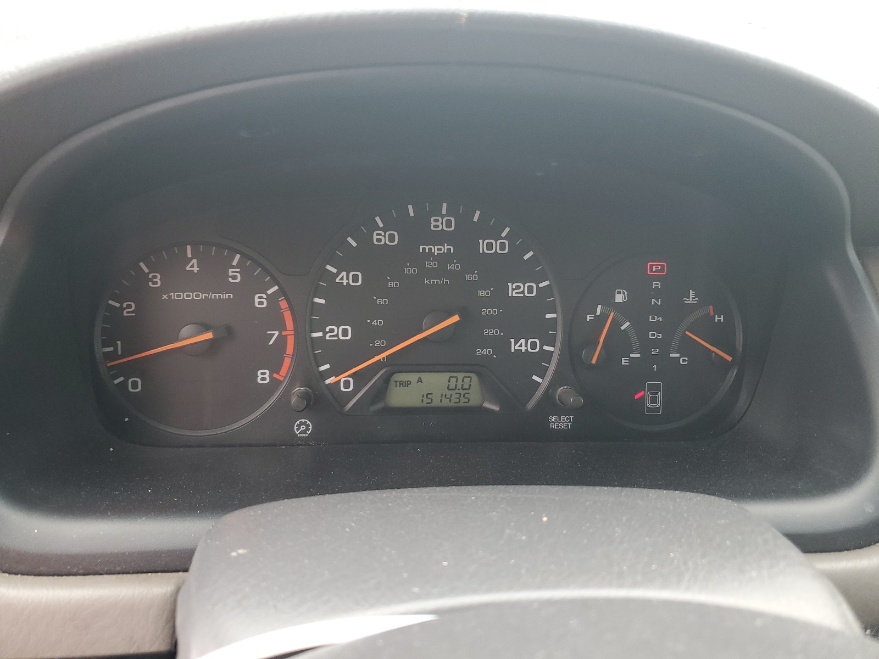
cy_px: 330
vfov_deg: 53.1
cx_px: 440
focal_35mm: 26
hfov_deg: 67.3
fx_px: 660
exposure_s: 1/120
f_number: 1.5
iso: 73
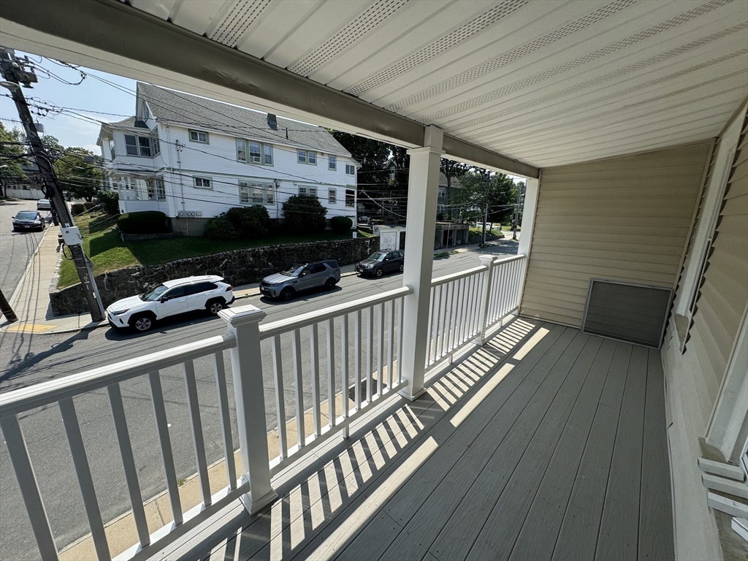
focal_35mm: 14
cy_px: 280
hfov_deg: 102.1
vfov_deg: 85.7
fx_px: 303
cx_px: 374
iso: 50
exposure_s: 1/1477
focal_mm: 2.22
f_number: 2.2
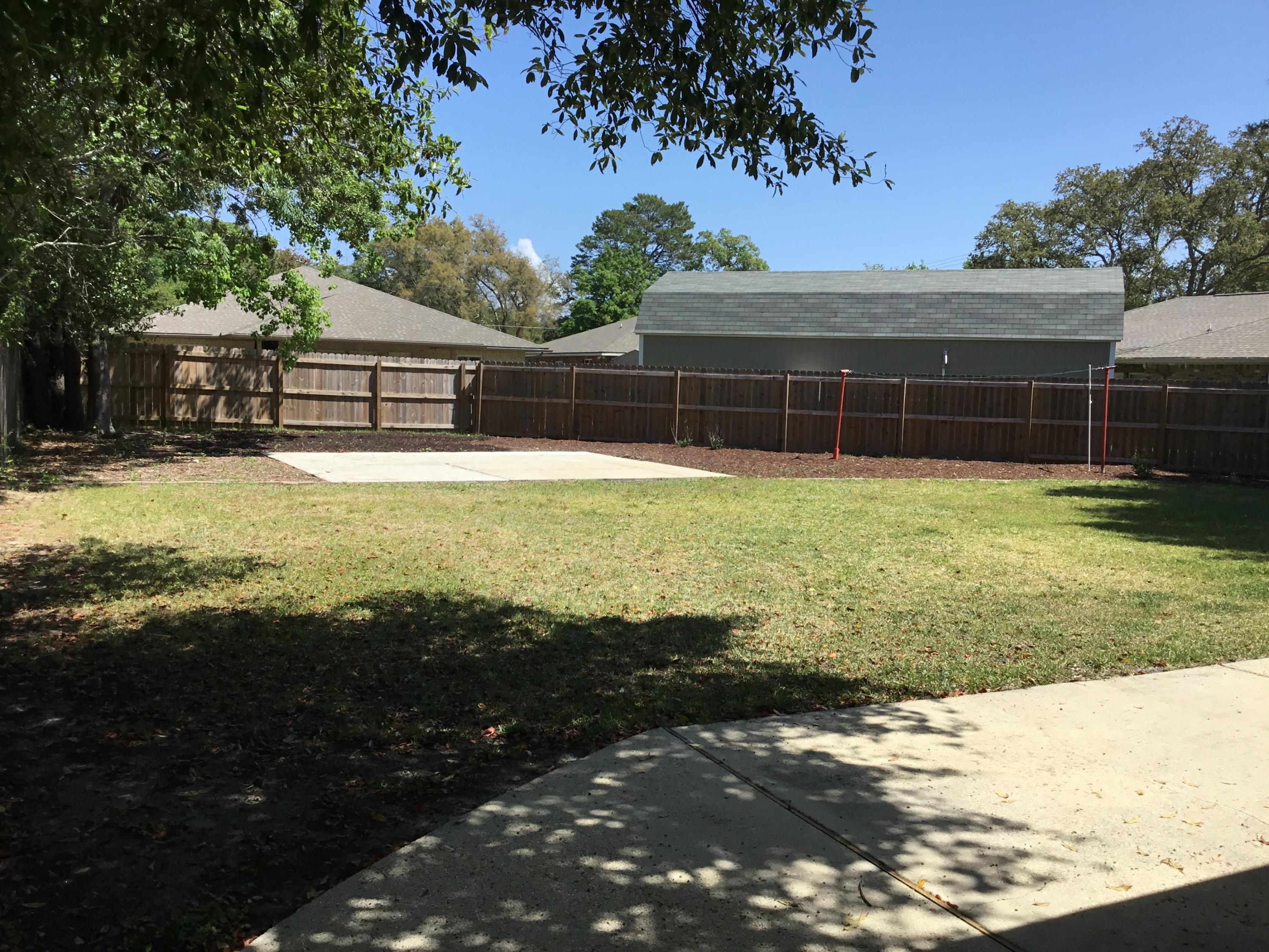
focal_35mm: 31
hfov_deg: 58.4
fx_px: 1136
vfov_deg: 45.4
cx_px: 634
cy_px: 476
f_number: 2.4
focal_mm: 3.3
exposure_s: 1/1235
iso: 25
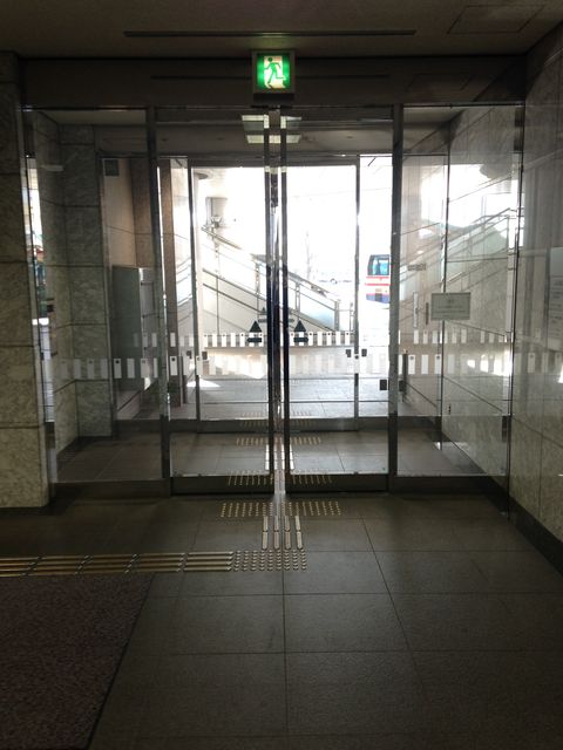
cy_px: 375
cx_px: 282
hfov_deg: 42.9
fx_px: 716
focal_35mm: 33
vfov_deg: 55.4
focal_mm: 4.12
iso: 50
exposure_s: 1/40
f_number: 2.4
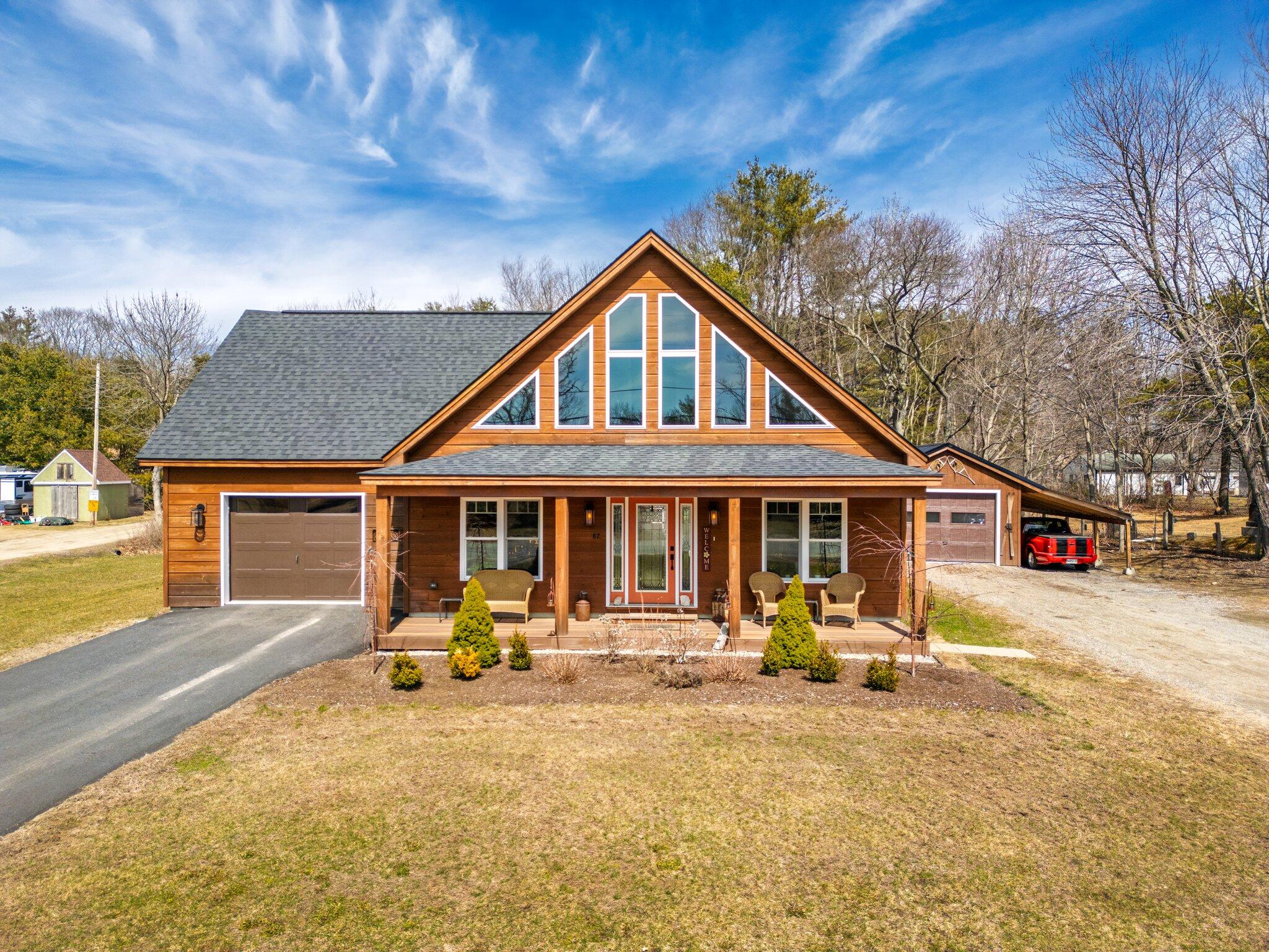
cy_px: 476
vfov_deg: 56.8
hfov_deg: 71.6
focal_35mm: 24
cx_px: 634
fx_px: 880
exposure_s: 1/2500
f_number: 1.7
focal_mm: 6.72
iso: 120
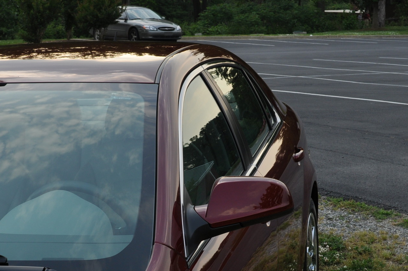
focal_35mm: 83
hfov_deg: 24.5
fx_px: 939
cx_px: 167
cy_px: 215
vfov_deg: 16.3
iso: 200
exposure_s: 1/100
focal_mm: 28
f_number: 9
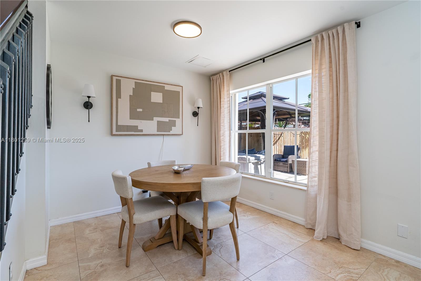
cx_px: 210
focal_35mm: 17
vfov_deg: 70.4
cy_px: 140
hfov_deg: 93.3
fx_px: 199
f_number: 8
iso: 200
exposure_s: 1/160
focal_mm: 17
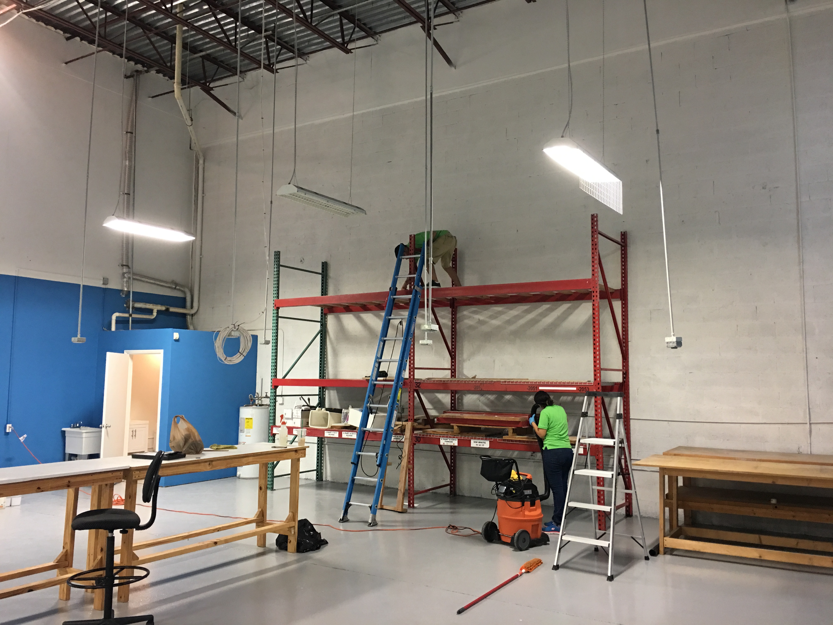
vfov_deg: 48.2
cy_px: 312
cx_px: 416
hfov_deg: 61.7
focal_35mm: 29
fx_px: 698
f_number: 2.2
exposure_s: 1/15
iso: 64
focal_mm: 4.15
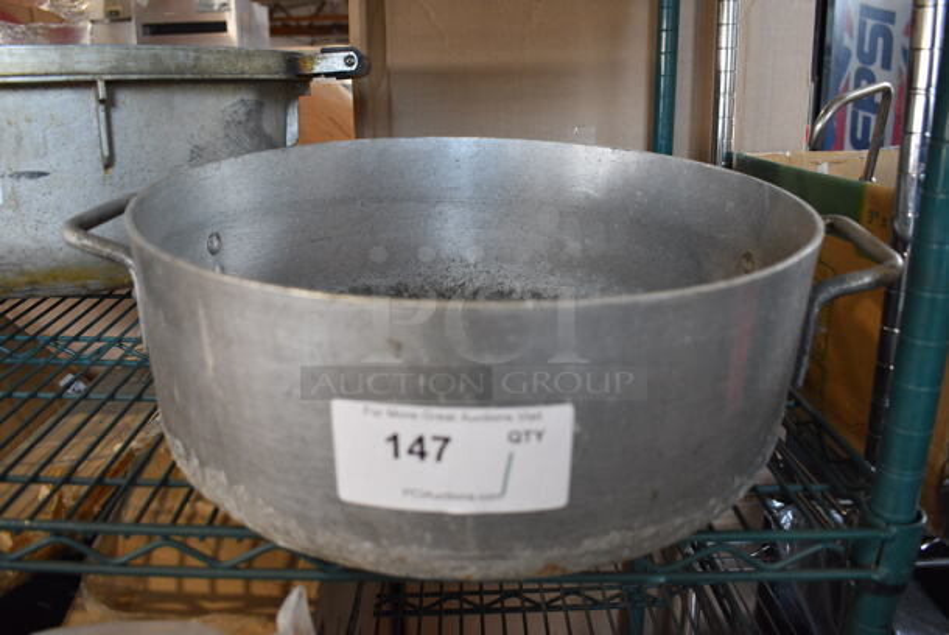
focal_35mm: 30
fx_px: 792
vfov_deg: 43.7
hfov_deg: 61.9
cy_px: 318
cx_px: 474
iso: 1000
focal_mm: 20
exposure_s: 1/125
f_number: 3.5
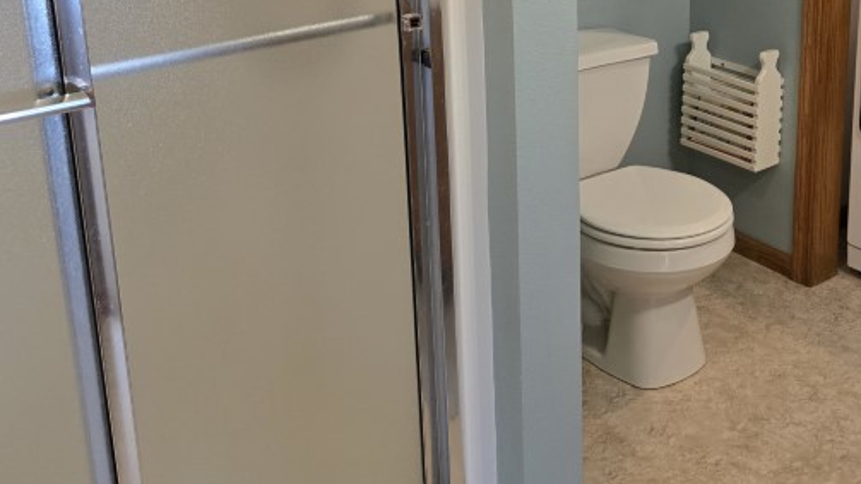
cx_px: 698
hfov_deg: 38.9
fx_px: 1164
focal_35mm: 51
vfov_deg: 22.8
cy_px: 34
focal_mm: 6.3
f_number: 1.7
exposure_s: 1/120
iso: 320
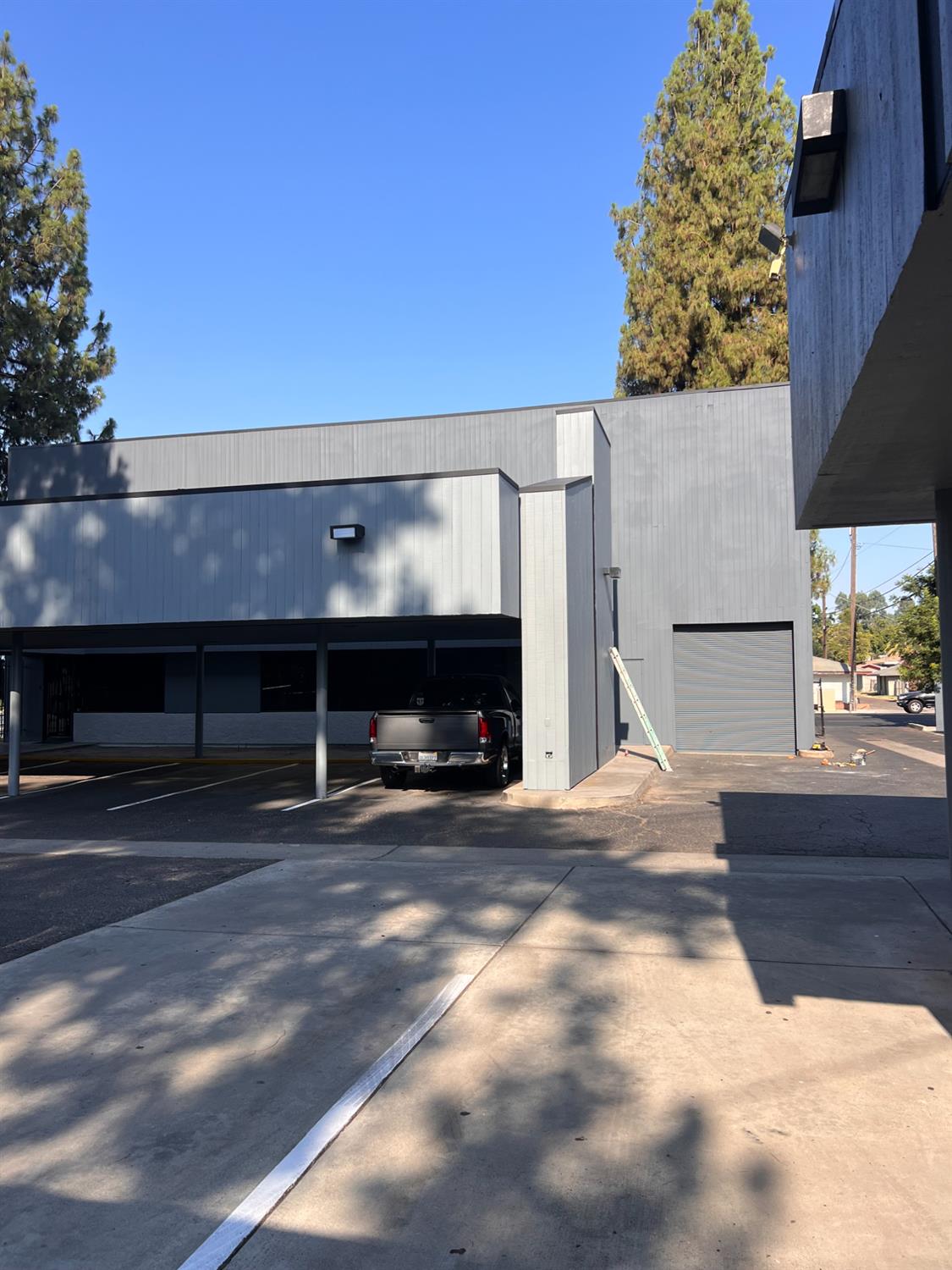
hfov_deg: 53.1
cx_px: 476
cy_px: 635
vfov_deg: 67.3
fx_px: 953
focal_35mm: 26
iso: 50
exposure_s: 1/2457
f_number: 1.5
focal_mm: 5.7
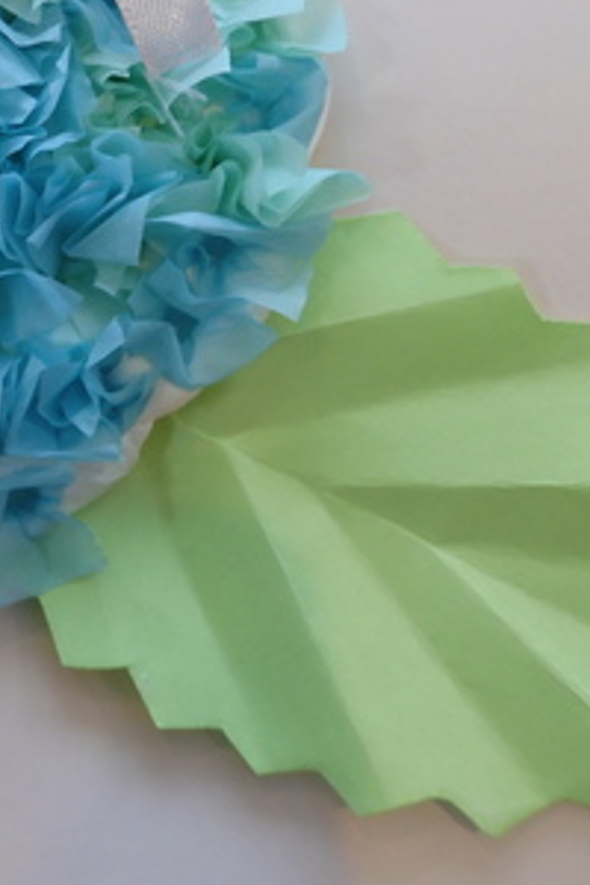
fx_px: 1327
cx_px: -35
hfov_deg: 23.7
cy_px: 229
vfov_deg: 36.1
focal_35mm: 54
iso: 100
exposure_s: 1/30
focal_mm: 4.3
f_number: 3.4
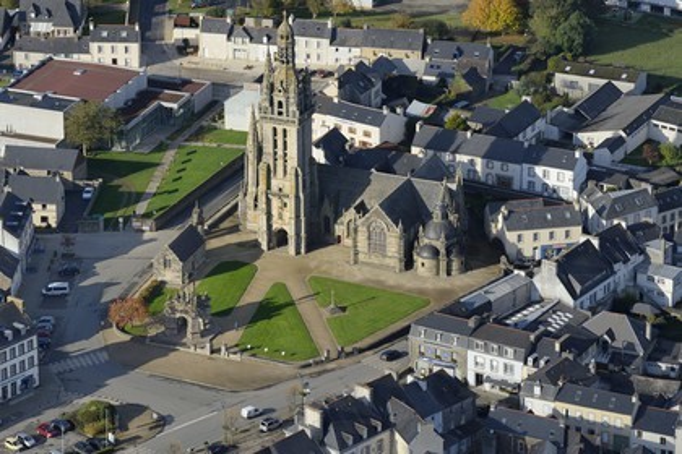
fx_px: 3126
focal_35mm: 165
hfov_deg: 12.5
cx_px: 341
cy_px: 227
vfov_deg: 8.3
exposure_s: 1/800
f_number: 14
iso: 800
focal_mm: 165
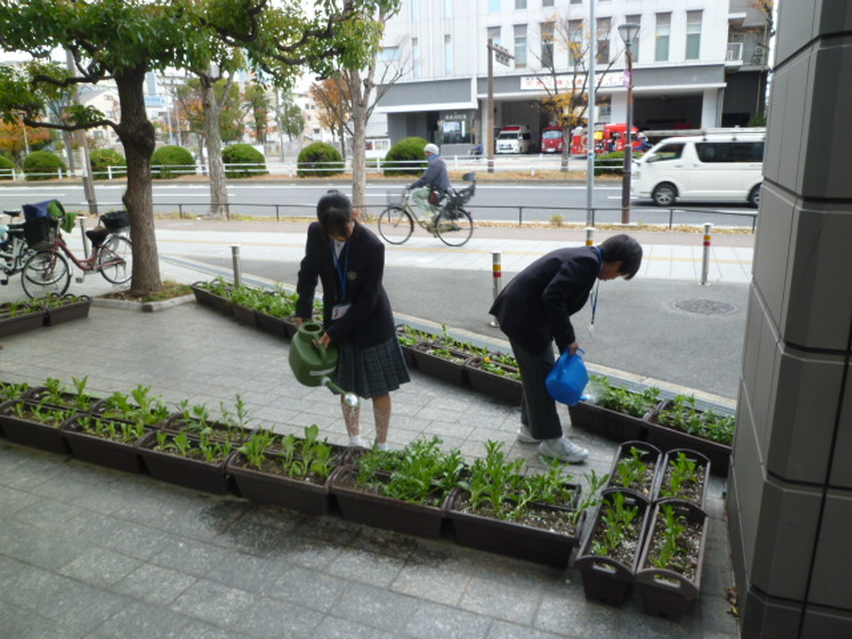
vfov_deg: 54.9
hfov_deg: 69.4
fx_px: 615
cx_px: 426
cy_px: 320
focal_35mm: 25
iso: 80
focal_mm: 4.5
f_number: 2.8
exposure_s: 1/100
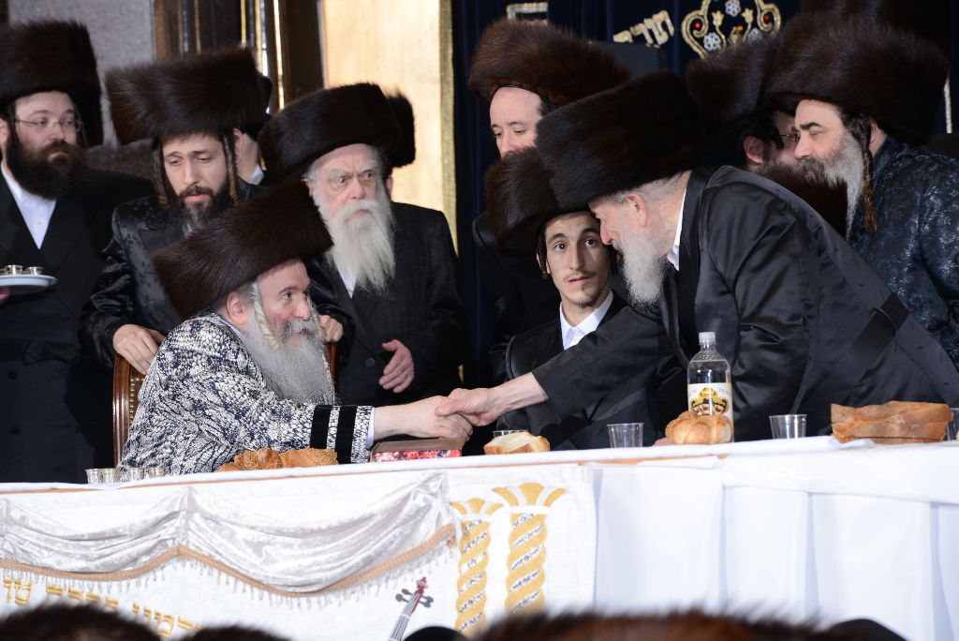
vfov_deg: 7.4
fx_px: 4931
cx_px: 480
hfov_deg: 11.1
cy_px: 320
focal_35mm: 185
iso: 640
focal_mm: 185
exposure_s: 1/160
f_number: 8
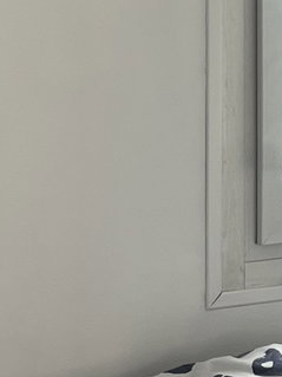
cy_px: 211
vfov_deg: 11.4
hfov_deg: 8.5
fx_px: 1891
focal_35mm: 174
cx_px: 123
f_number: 1.6
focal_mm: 5.1
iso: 40
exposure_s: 1/196
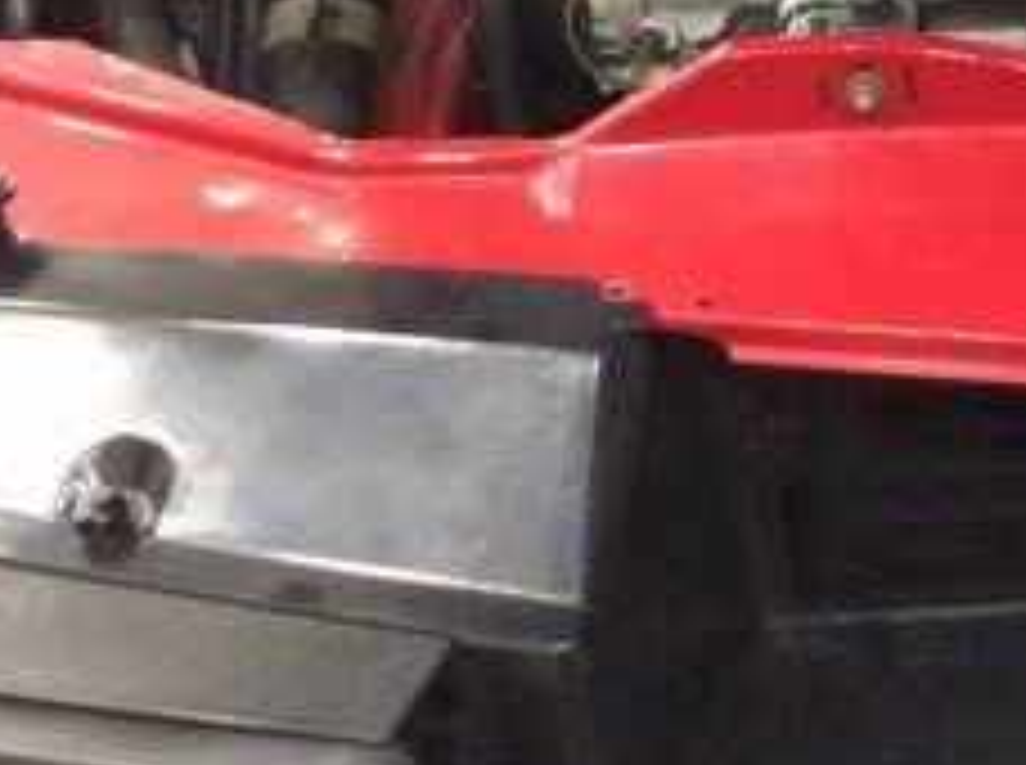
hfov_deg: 20.1
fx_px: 2662
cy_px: 86
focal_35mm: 90
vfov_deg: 16.2
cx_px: 1314
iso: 320
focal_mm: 3.3
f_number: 2.4
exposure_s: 1/25
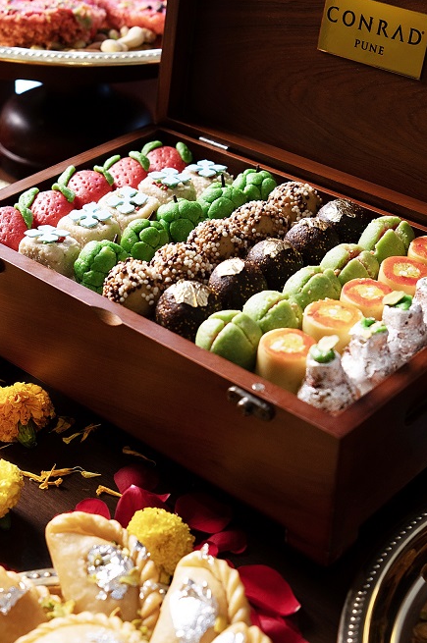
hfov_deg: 20.5
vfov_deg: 30.5
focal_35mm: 66
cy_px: 350
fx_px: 1177
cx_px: 155
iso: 640
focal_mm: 36
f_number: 4
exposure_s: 1/60
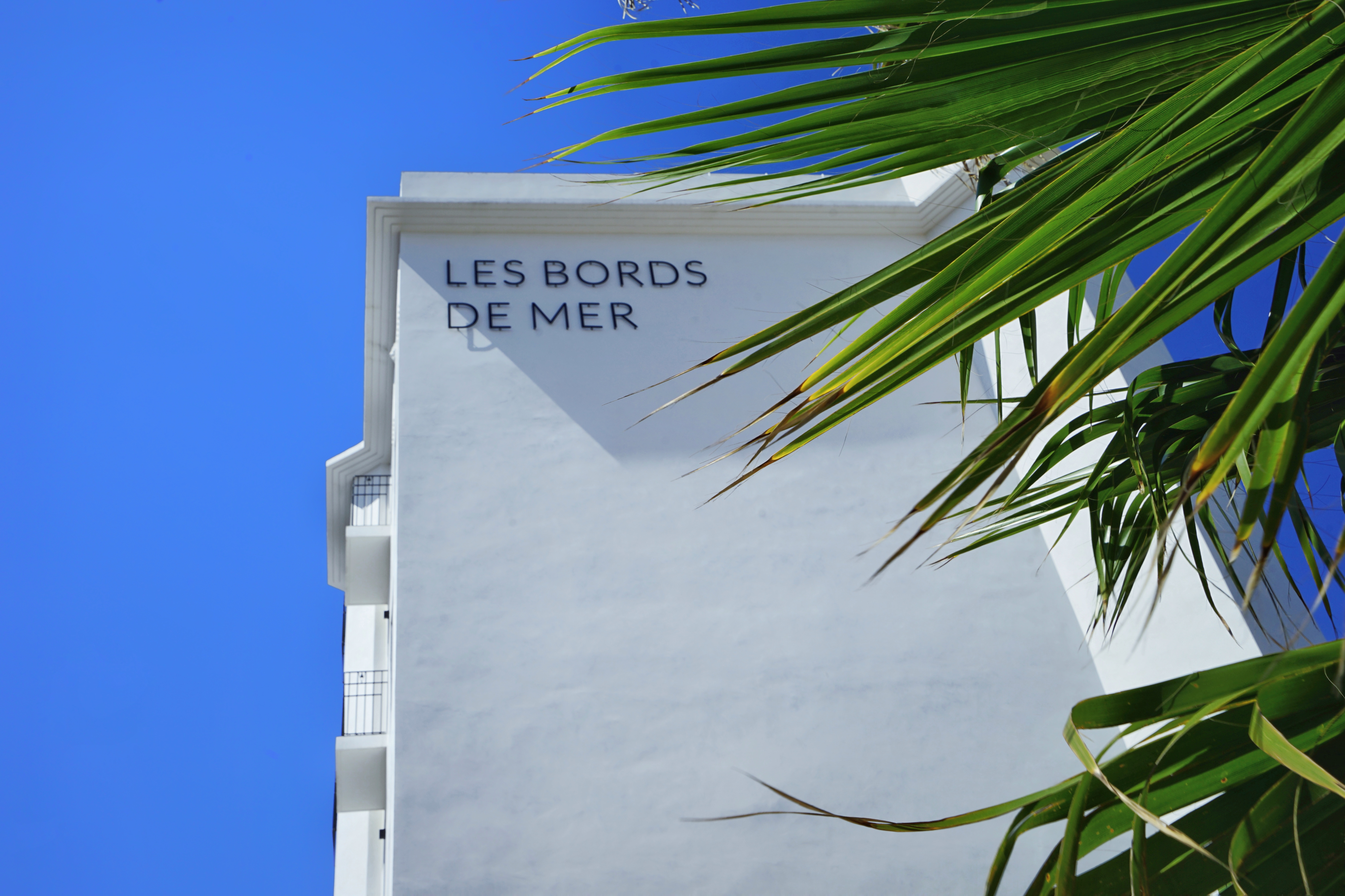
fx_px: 1308
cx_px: 672
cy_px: 448
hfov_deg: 54.4
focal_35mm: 35
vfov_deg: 37.9
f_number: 14
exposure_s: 1/160
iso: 100
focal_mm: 35
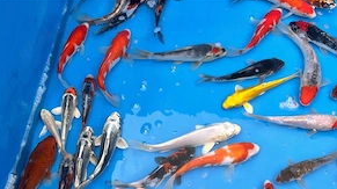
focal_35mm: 39
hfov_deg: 51.7
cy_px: 226
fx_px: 348
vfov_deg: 26.9
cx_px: 166
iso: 50
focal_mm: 5.1
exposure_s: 1/311
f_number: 1.6
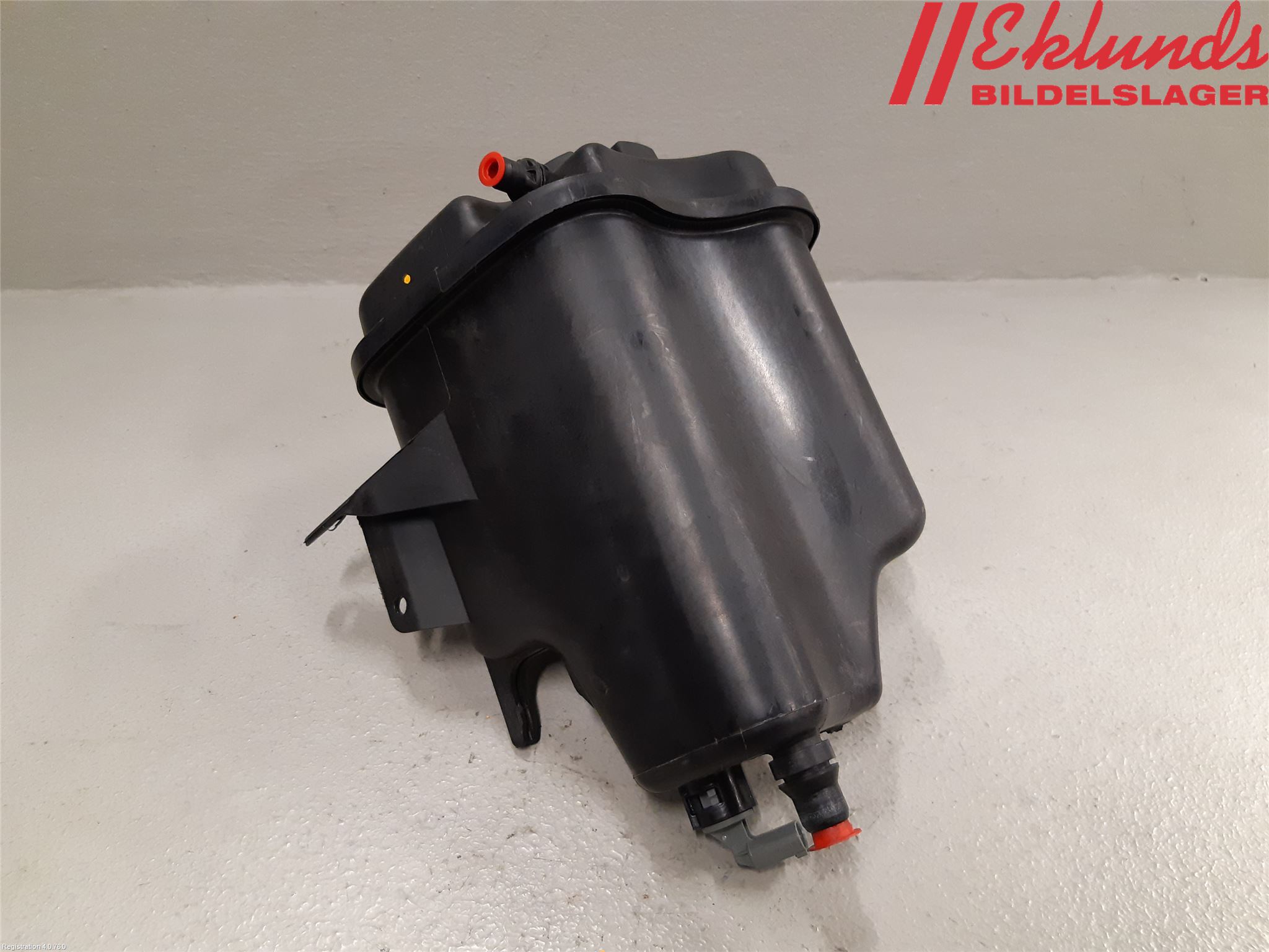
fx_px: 953
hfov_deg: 67.3
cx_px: 634
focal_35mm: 26
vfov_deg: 53.1
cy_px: 476
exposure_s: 1/50
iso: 200
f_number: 1.7
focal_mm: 3.93
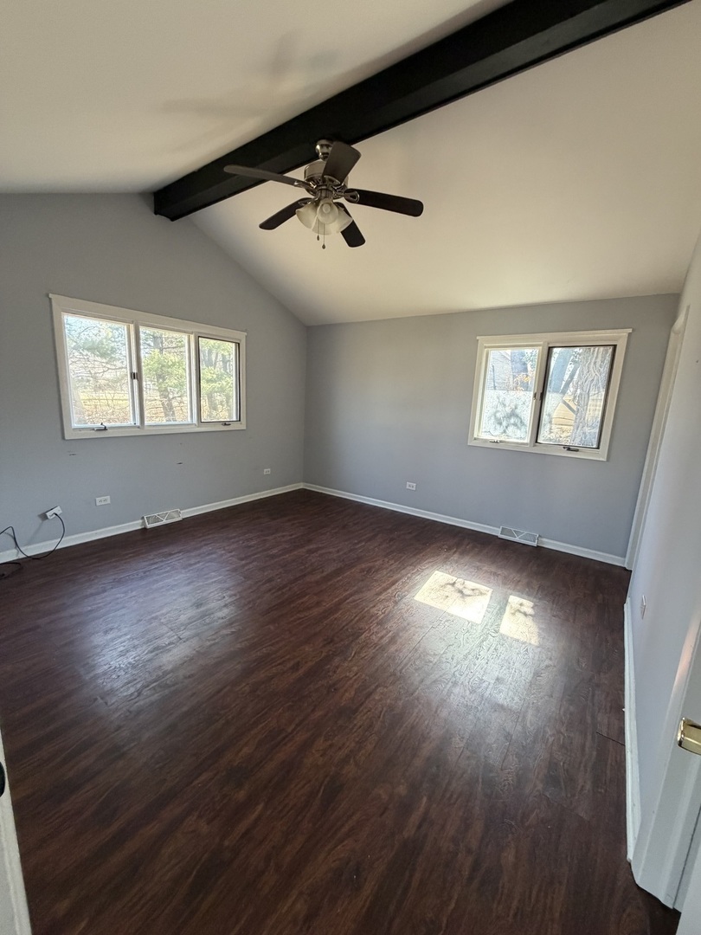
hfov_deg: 85.7
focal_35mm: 14
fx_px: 378
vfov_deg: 102.1
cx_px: 350
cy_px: 468
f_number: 2.2
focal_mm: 2.22
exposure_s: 1/121
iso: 320
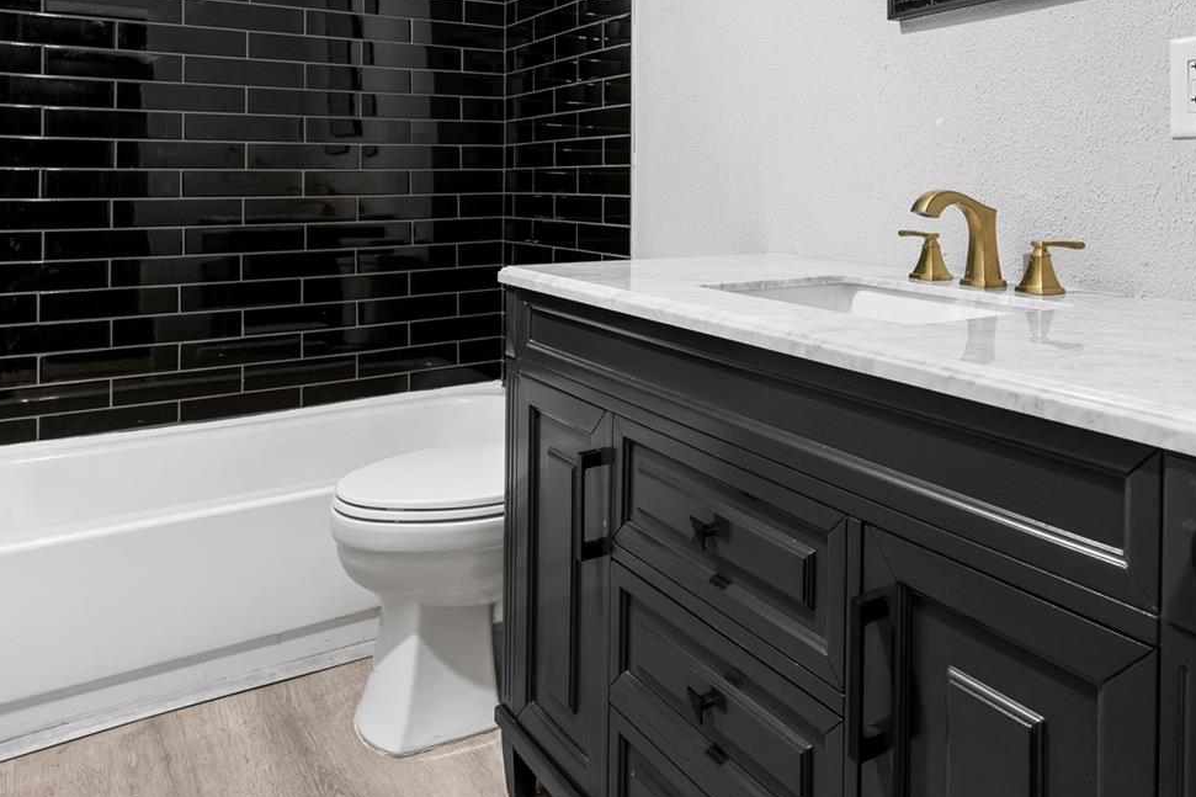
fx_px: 957
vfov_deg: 43.4
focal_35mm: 29
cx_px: 749
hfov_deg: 63.1
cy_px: 179
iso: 500
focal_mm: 17.5
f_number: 8
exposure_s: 1/6
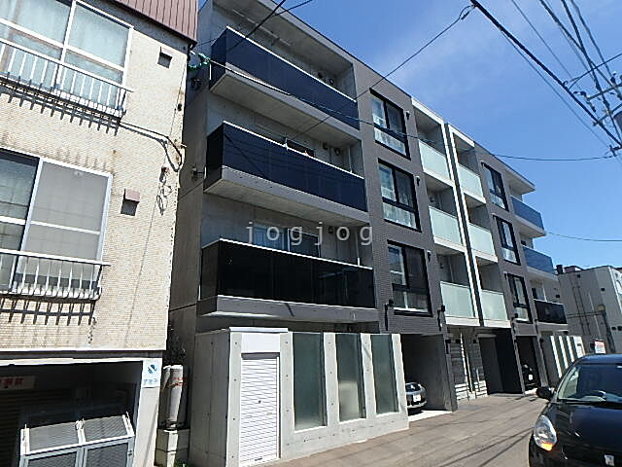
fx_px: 377
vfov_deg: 63.4
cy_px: 234
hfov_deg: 79.0
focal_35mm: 21
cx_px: 311
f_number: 6
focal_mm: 3.7
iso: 125
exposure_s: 1/400
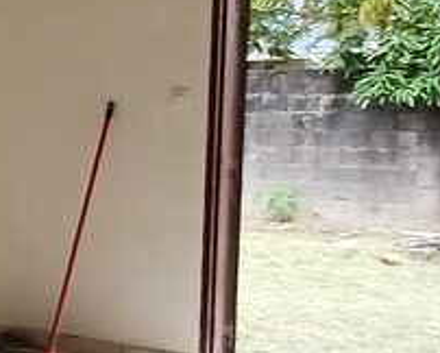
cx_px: -375
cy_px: 198
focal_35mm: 79
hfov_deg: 18.4
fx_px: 1030
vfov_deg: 19.4
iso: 50
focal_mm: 1.64
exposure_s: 1/100
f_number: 2.2
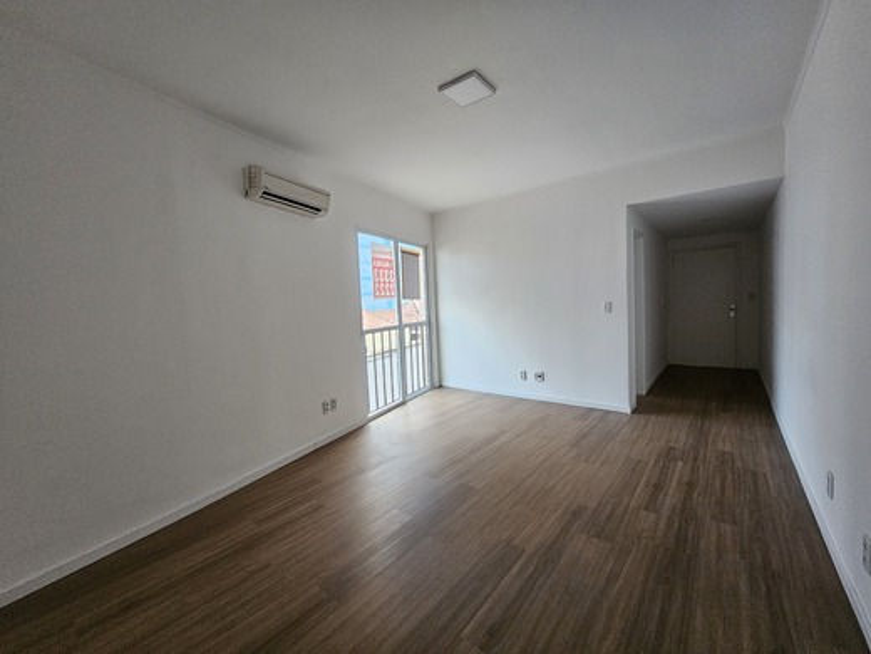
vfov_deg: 89.9
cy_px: 327
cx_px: 436
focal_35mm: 13
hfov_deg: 106.2
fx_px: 327
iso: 640
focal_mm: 2.2
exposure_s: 1/24
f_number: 2.2
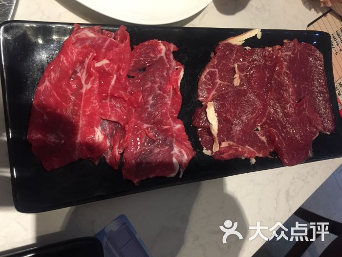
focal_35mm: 29
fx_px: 287
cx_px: 171
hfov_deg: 61.7
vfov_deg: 48.2
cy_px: 128
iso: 200
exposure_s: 1/33
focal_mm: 4.15
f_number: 2.2
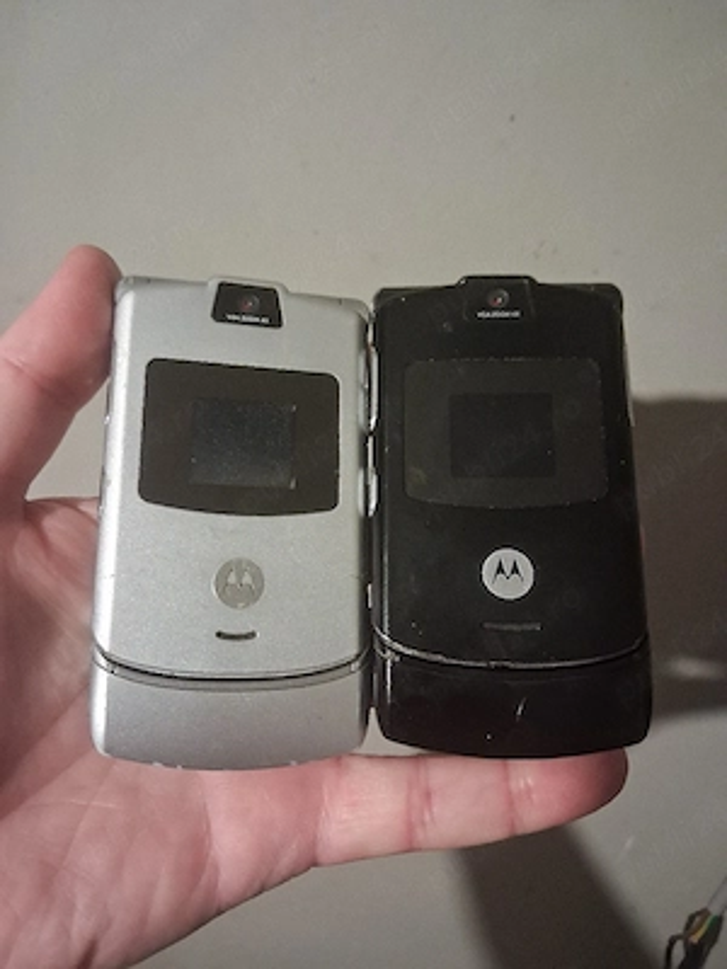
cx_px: 364
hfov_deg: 51.4
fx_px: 756
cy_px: 484
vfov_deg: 65.3
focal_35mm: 27
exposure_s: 1/25
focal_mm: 4
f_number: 1.8
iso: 800
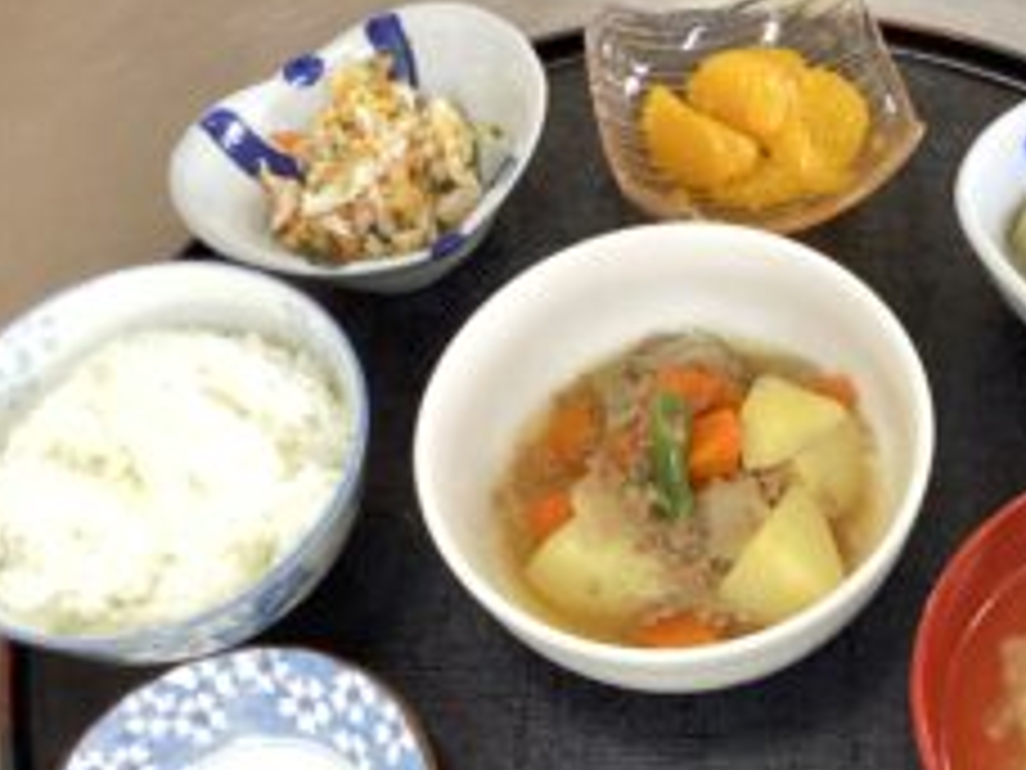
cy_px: 538
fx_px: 1512
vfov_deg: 28.3
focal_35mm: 51
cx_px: 745
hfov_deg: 36.8
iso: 400
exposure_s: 1/40
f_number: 2.4
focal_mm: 3.3
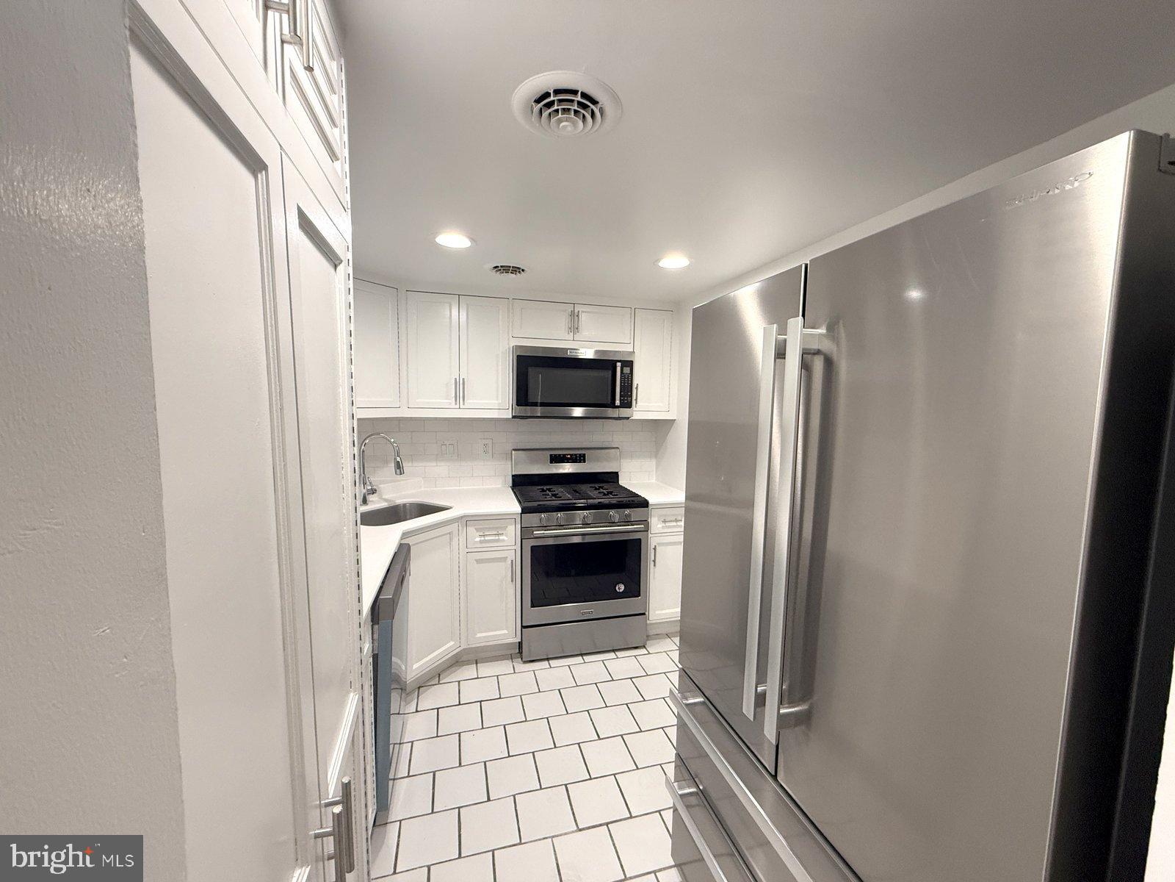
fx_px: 475
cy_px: 441
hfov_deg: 102.1
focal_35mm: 14
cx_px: 588
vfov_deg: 85.7
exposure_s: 1/120
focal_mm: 2.22
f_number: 2.2
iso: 250
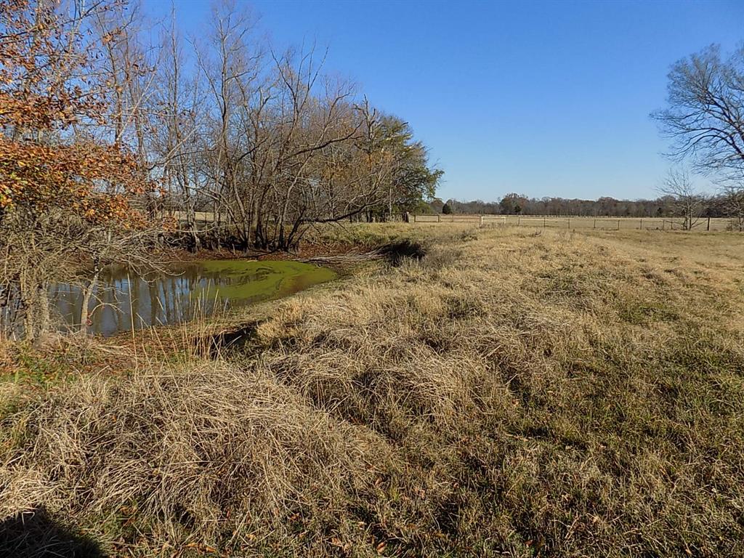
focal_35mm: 23
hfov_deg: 73.9
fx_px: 494
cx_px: 372
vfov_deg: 58.9
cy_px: 279
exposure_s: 1/1000
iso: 80
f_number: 3.1
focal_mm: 4
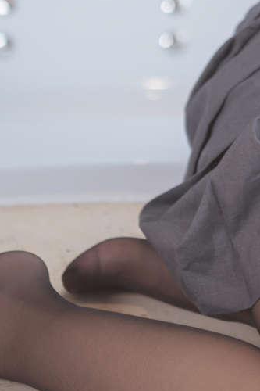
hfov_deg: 10.6
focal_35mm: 126
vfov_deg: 15.2
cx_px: 355
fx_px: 1366
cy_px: -165
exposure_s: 1/60
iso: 100
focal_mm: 35
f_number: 2.2
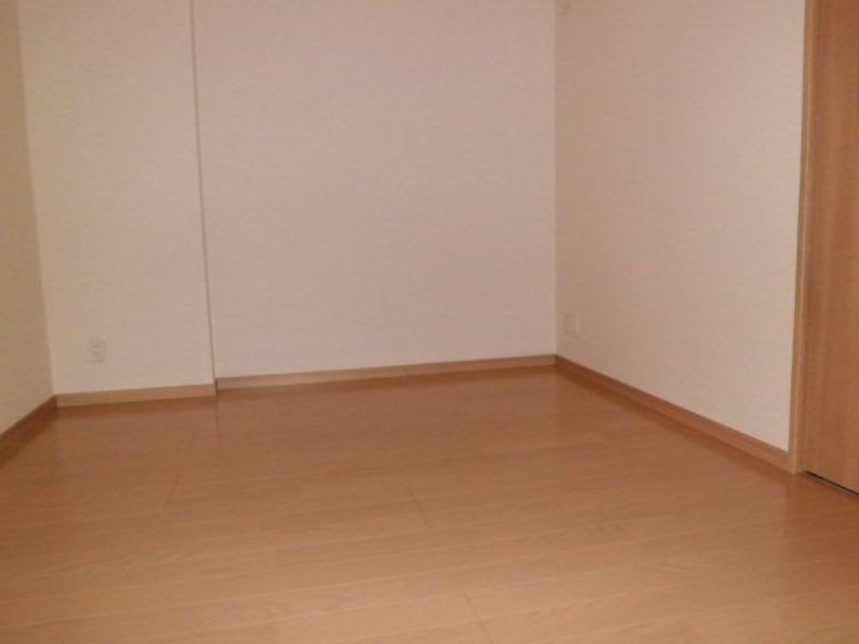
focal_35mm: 26
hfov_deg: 67.3
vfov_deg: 53.1
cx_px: 430
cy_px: 322
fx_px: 645
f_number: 2.8
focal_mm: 4.7
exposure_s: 1/60
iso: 200
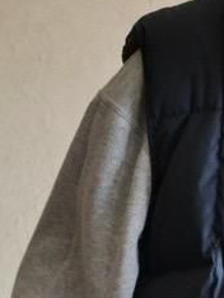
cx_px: 359
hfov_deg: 4.4
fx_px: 2885
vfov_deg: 5.9
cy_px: 383
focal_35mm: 335
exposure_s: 1/100
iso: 1000
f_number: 3.9
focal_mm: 46
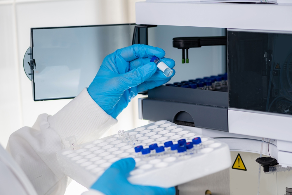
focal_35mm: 105
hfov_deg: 19.5
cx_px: 146
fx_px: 852
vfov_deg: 13.0
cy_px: 98
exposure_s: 1/200
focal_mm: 105
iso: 125
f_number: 5
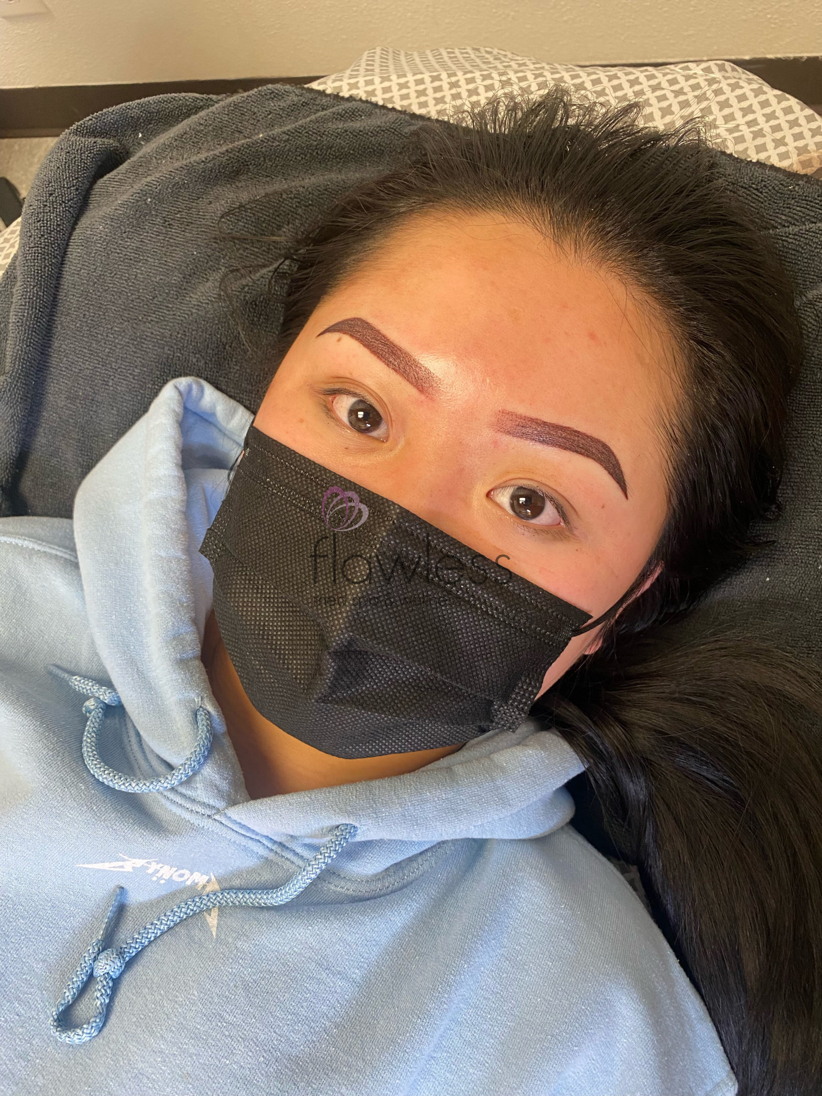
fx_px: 823
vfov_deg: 67.3
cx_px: 411
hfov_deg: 53.1
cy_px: 548
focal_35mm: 26
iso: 160
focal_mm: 4.25
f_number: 1.8
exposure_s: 1/60
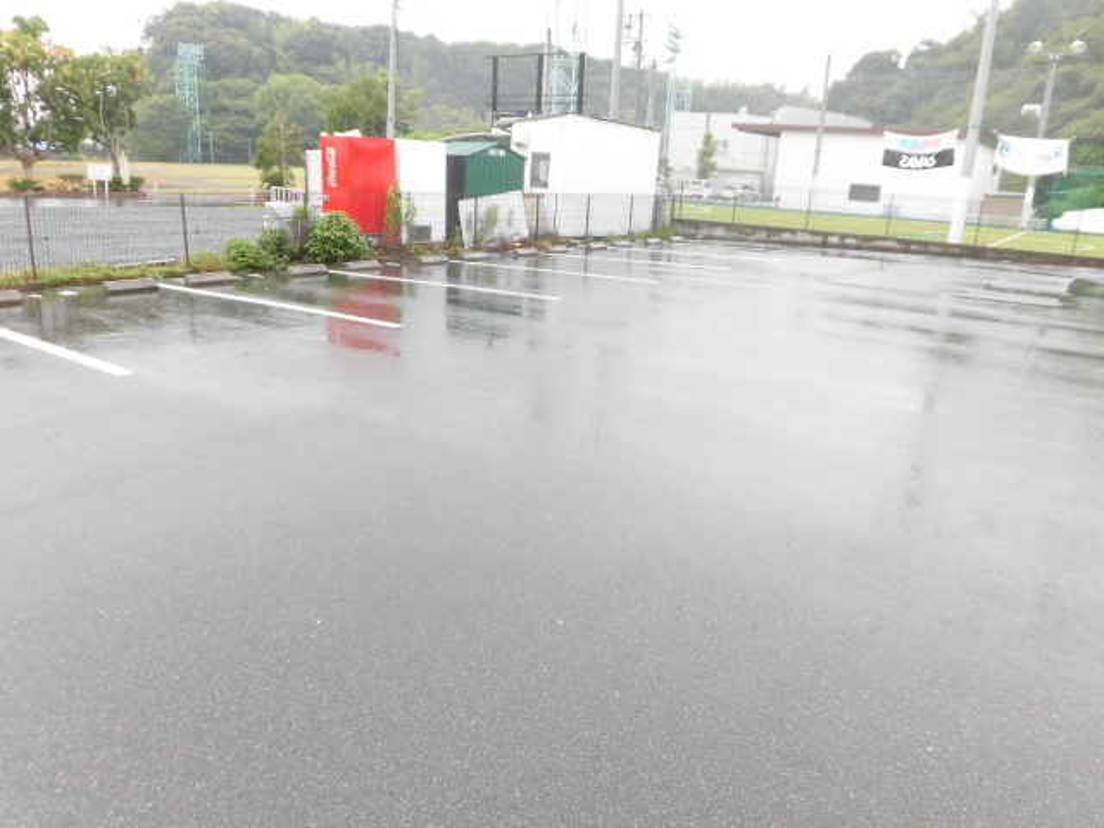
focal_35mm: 24
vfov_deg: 56.8
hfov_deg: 71.6
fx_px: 765
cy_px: 414
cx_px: 552
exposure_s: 1/100
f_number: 3.1
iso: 100
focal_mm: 4.3
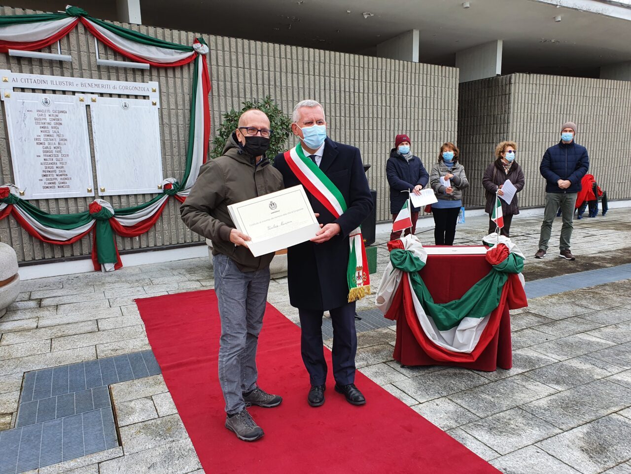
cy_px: 237
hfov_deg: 67.3
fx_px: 474
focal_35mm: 26
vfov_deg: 53.1
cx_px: 316
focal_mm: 4.32
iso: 50
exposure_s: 1/215
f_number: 2.4
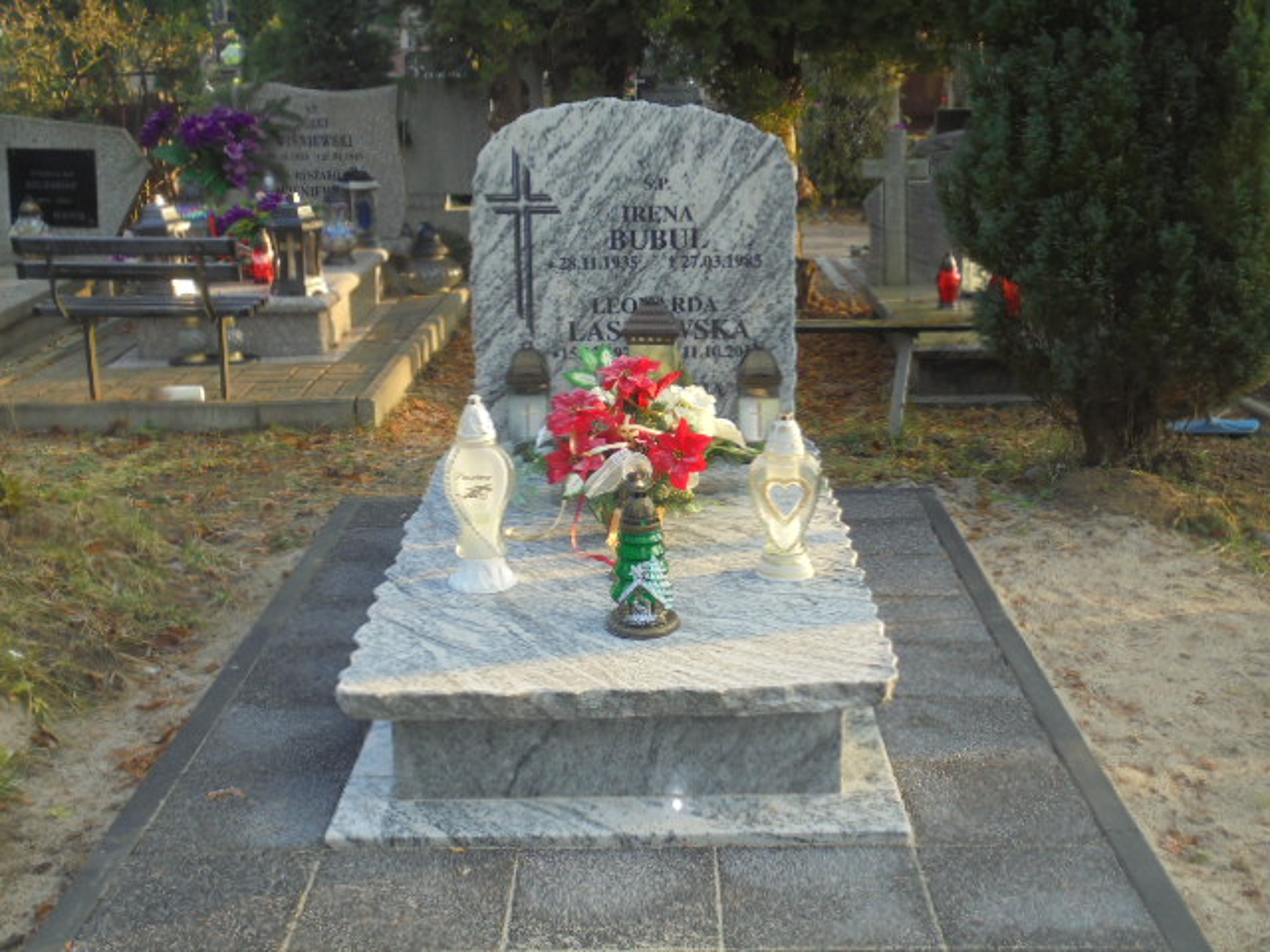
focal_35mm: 43
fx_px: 1578
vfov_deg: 33.6
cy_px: 476
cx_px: 635
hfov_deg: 43.9
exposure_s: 1/60
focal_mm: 7.8
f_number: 4.5
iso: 100
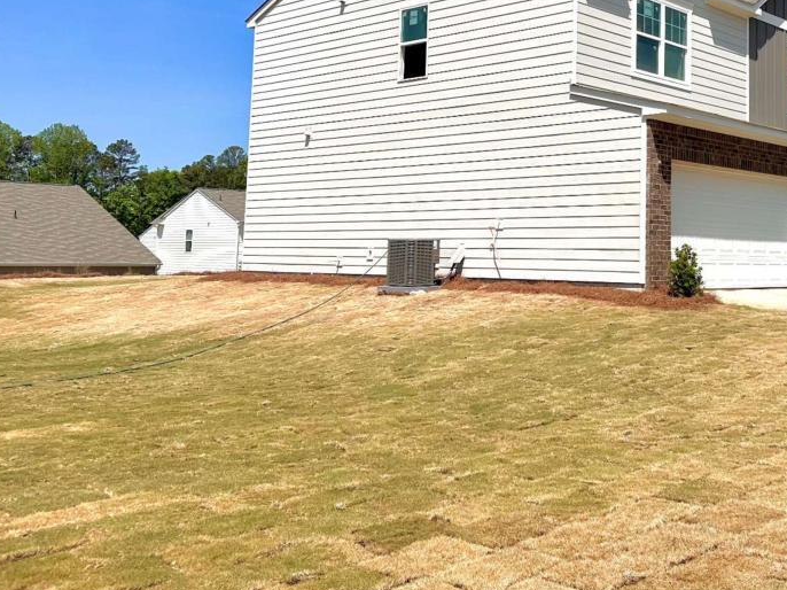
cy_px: 139
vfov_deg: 33.6
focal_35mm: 42
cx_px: 602
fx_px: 955
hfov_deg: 43.2
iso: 80
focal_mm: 6.86
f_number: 1.78
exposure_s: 1/8929
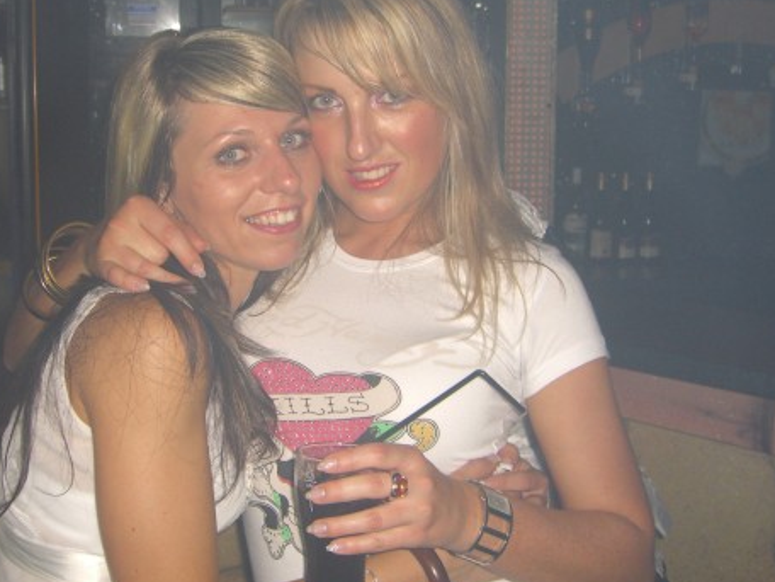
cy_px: 228
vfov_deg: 29.0
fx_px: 1119
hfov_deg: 38.1
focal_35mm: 50
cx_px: 348
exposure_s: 1/60
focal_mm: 7.9
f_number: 2.8
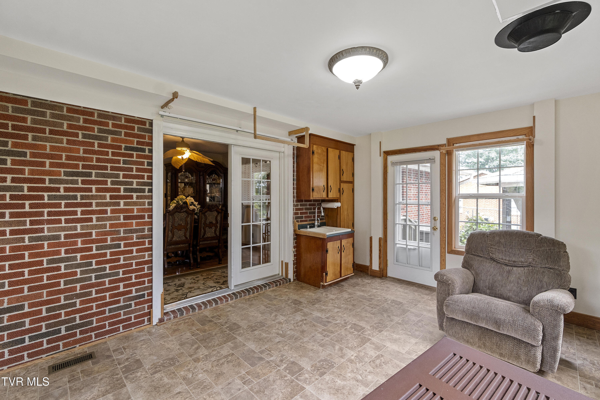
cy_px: 200
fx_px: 250
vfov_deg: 77.3
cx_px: 300
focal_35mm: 15
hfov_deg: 100.4
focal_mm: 10
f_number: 8
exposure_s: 1/20
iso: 800
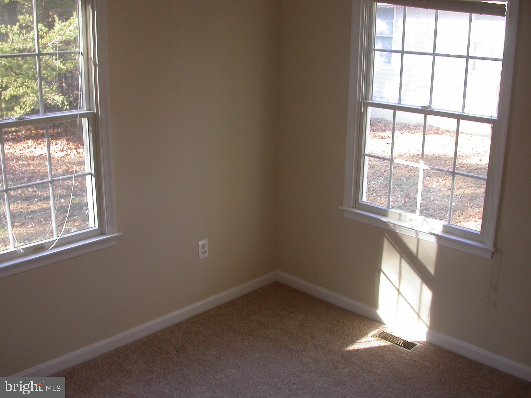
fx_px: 583
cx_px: 266
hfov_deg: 49.0
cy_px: 199
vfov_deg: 37.7
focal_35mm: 38
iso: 100
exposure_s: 1/49.4
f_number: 3
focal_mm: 7.85
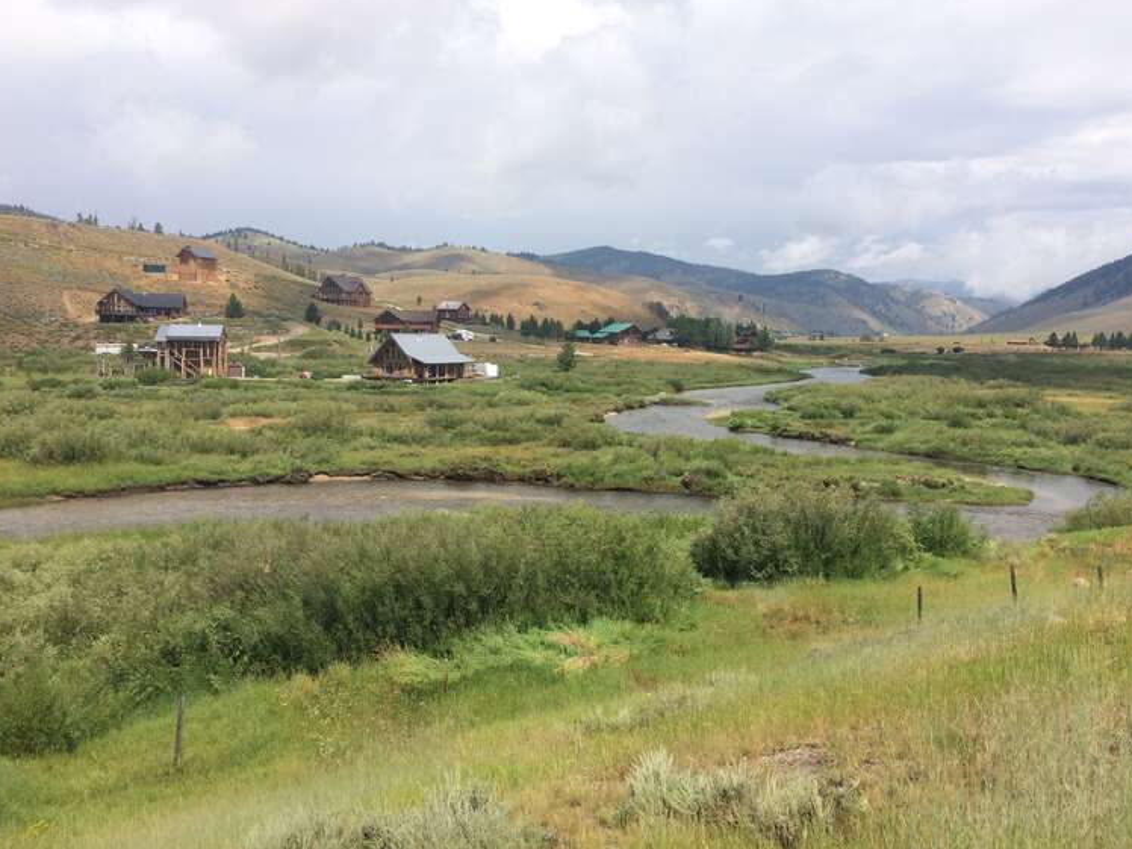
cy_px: 397
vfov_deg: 45.4
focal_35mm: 31
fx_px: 1014
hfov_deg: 58.4
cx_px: 569
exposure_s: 1/2053
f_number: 2.2
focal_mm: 4.15
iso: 32
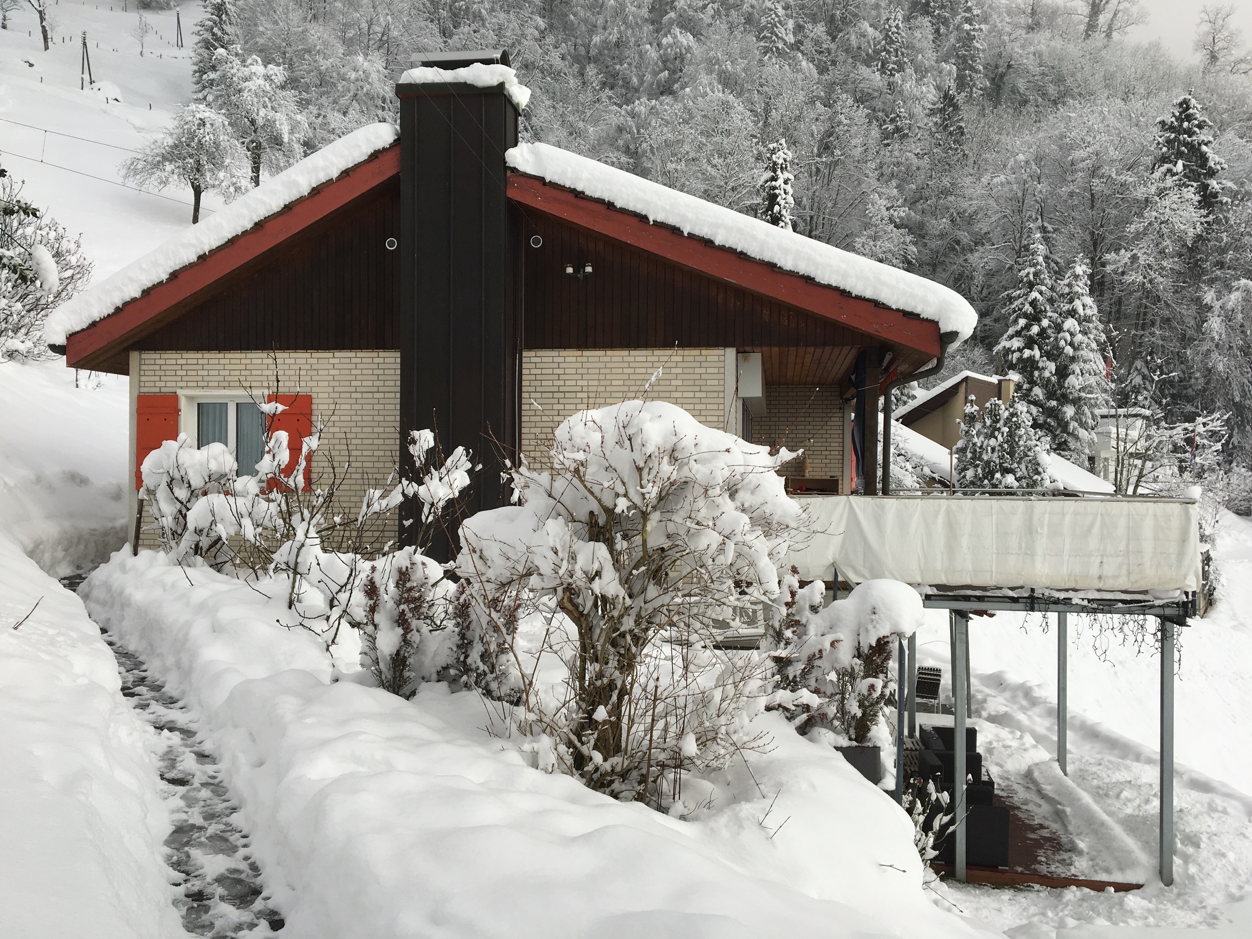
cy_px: 470
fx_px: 1049
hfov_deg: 61.7
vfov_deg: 48.2
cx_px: 626
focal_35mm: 29
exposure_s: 1/3344
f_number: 2.2
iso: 25
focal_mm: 4.15
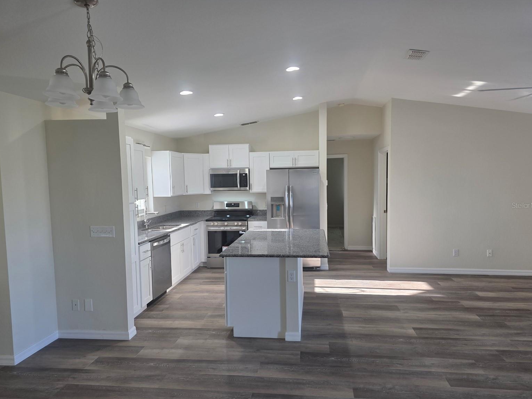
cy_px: 205
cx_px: 267
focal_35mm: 24
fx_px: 369
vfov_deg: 56.8
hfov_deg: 71.6
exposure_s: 1/120
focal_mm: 6.3
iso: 80
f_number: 1.7
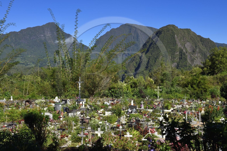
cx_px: 114
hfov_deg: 41.1
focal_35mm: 48
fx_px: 302
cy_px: 76
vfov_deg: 28.0
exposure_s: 1/250
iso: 200
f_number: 13
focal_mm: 48
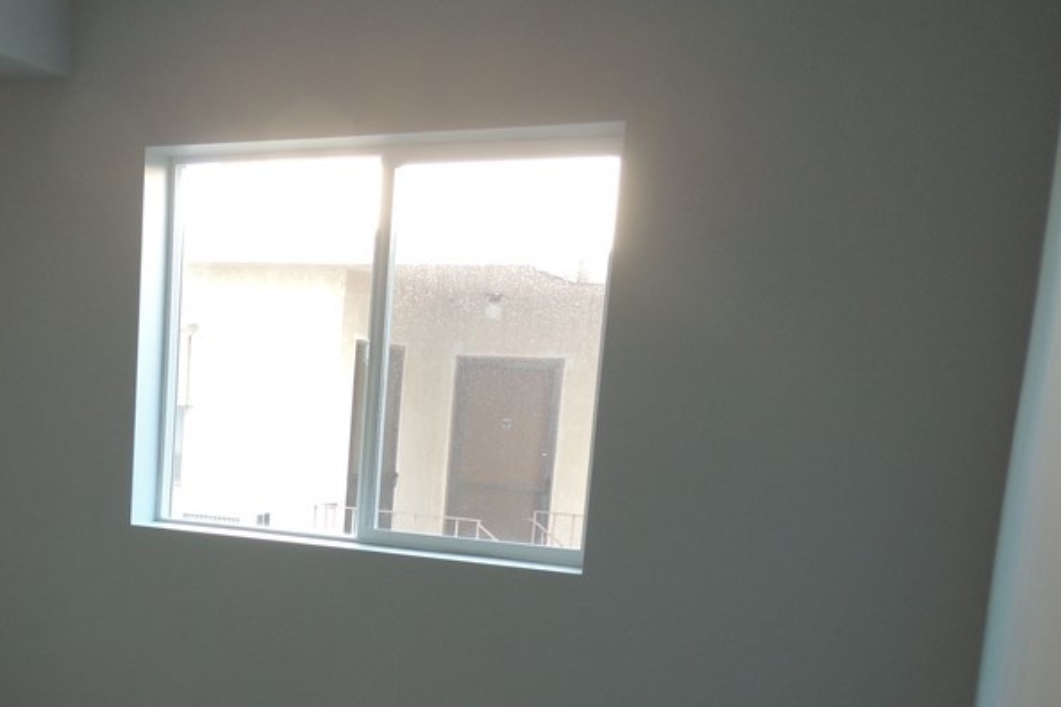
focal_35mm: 43
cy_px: 639
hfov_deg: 43.4
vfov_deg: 29.8
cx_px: 220
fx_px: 1267
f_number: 3
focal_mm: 4.3
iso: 200
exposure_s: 1/30
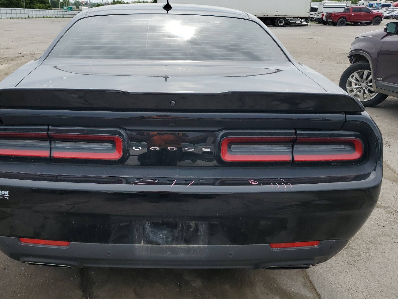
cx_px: 161
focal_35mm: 32
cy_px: 142
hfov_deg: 56.4
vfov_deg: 44.1
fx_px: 368
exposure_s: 1/2500
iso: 50
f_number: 1.5
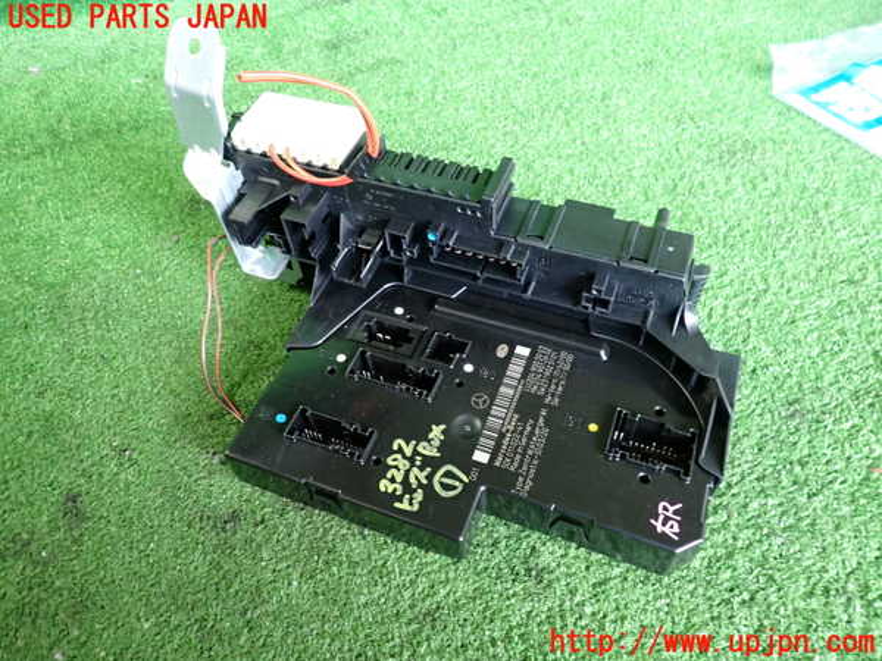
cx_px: 441
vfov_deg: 54.9
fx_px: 637
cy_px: 330
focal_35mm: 25
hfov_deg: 69.4
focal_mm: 4.5
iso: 400
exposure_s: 1/30
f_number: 2
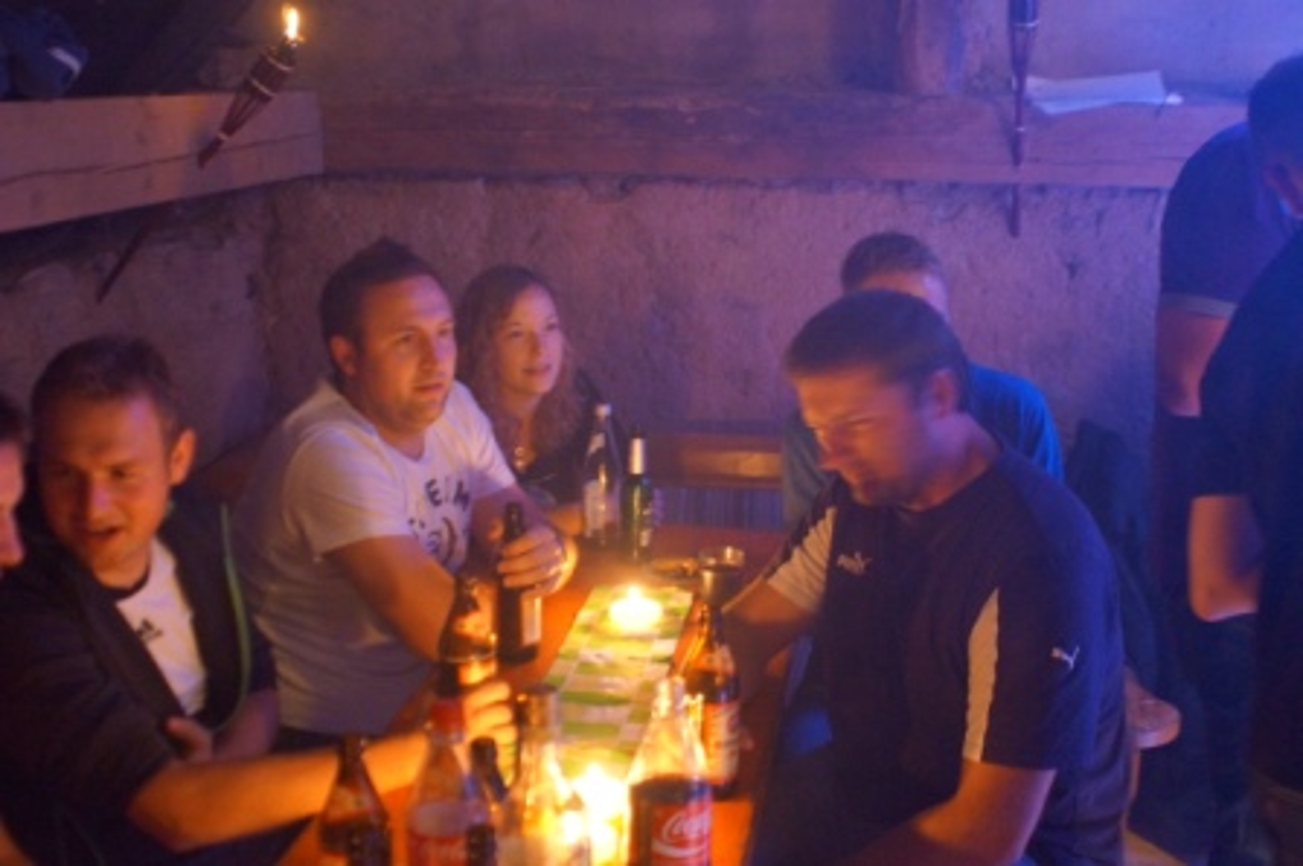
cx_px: 652
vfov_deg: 31.8
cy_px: 433
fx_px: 1519
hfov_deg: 46.4
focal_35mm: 42
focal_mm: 28
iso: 3200
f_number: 3.5
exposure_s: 1/13
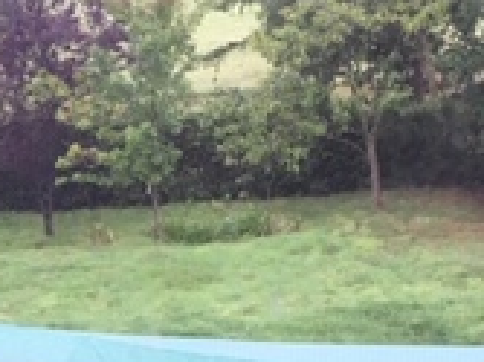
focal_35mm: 111
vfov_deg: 12.6
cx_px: 374
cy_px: 550
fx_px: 1551
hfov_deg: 17.6
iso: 64
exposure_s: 1/33
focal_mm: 4.15
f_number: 2.2
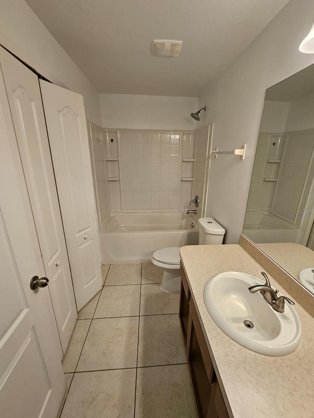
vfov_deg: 102.0
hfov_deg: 85.7
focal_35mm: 14
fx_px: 169
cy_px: 211
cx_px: 160
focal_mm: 1.7
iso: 160
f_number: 2.2
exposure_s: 1/60
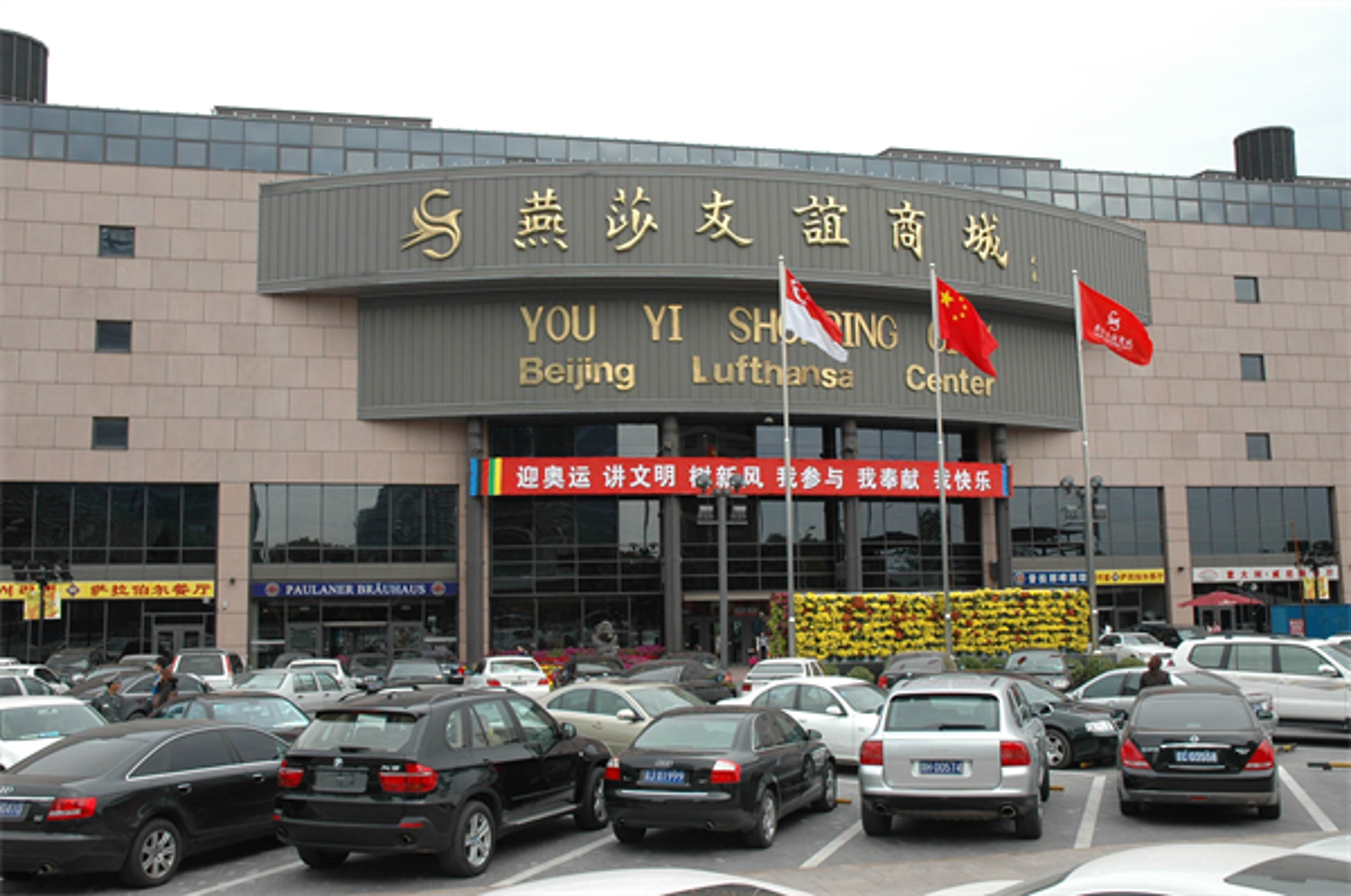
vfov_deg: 36.8
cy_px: 448
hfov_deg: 53.2
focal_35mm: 36
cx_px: 676
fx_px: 1349
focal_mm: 24
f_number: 6.7
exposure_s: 1/180
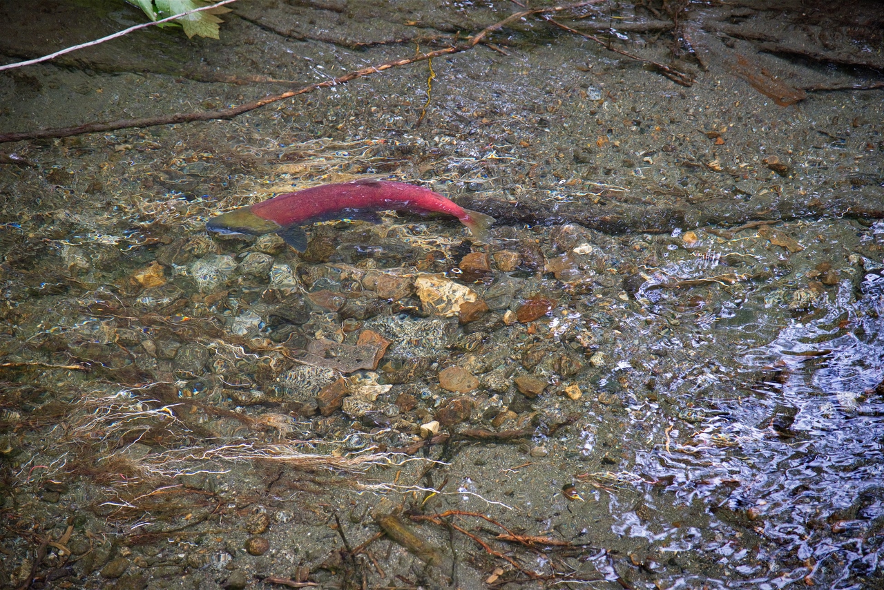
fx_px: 2947
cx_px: 442
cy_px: 295
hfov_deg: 17.1
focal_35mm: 120
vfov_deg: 11.4
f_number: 4
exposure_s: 1/250
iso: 1400
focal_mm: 120
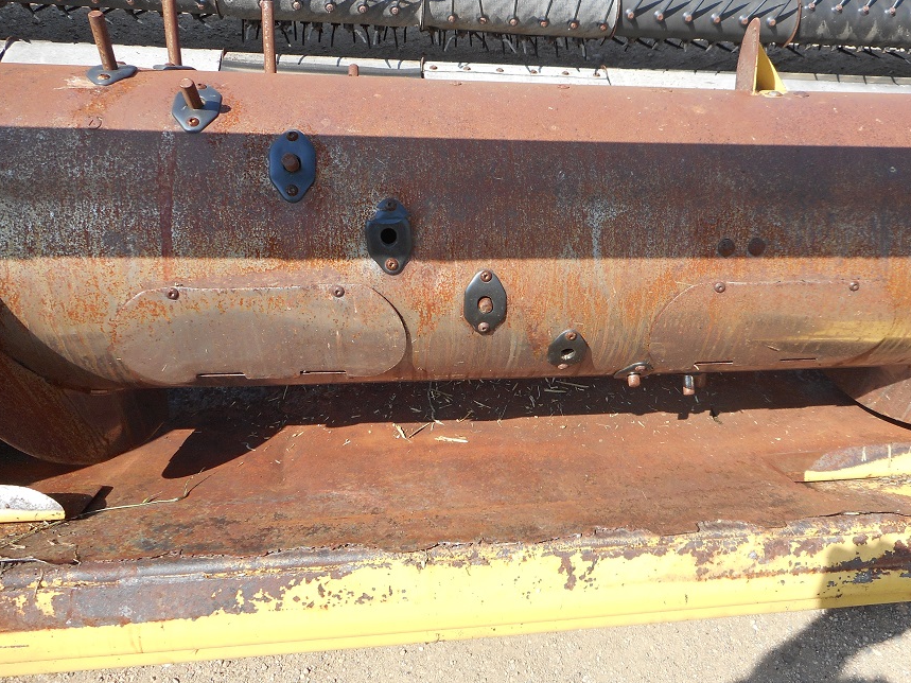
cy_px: 318
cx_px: 535
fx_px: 789
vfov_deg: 46.8
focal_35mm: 30
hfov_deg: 59.6
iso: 80
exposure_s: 1/320
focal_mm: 4.5
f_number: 3.7
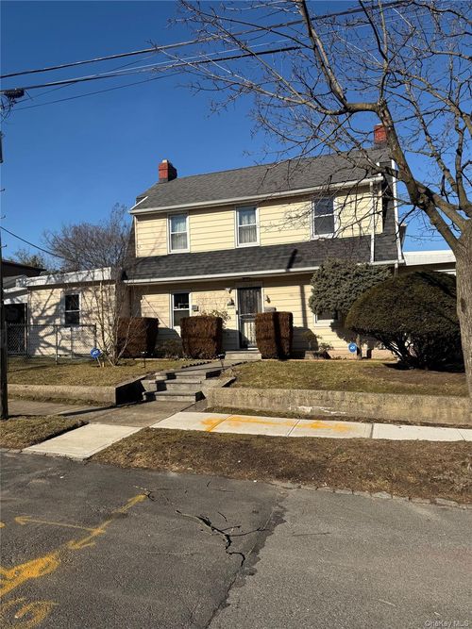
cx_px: 236
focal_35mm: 24
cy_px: 314
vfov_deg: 71.6
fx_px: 436
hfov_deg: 56.8
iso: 80
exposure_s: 1/5714
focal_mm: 6.76
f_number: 1.78
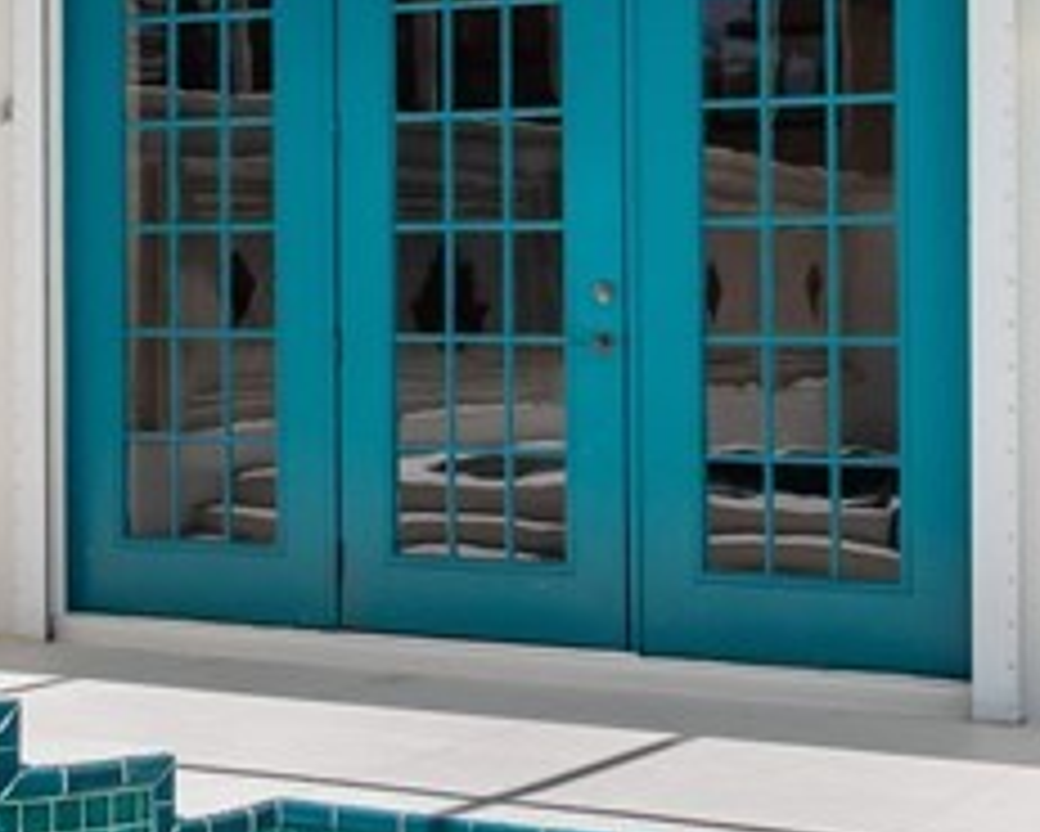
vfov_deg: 16.2
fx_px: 2925
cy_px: 274
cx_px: -252
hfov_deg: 18.9
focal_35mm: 95
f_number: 7.1
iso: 200
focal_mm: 11
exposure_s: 1/500
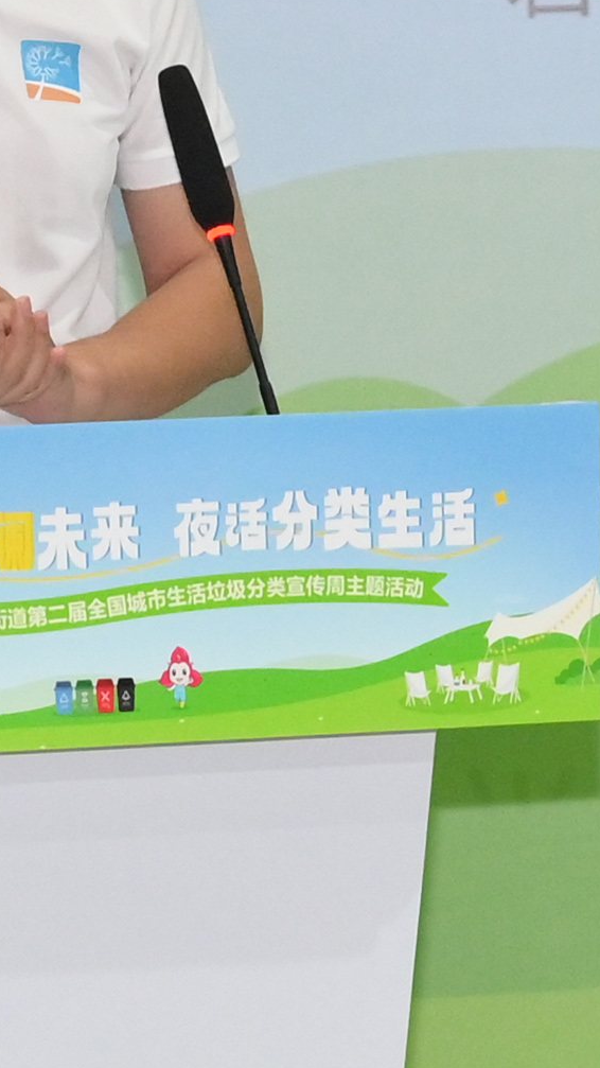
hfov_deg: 2.8
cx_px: 637
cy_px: 53
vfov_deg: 5.0
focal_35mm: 430
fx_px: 12169
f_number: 4
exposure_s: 1/160
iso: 3200
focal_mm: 70
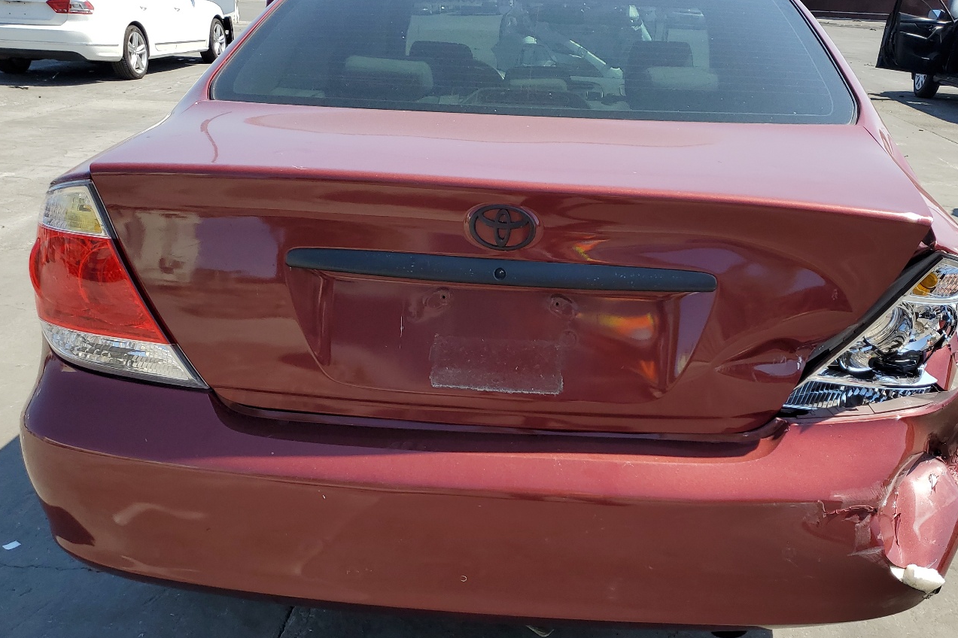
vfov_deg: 38.8
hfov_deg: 55.8
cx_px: 509
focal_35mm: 34
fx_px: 904
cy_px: 340
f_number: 1.5
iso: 50
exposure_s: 1/2000
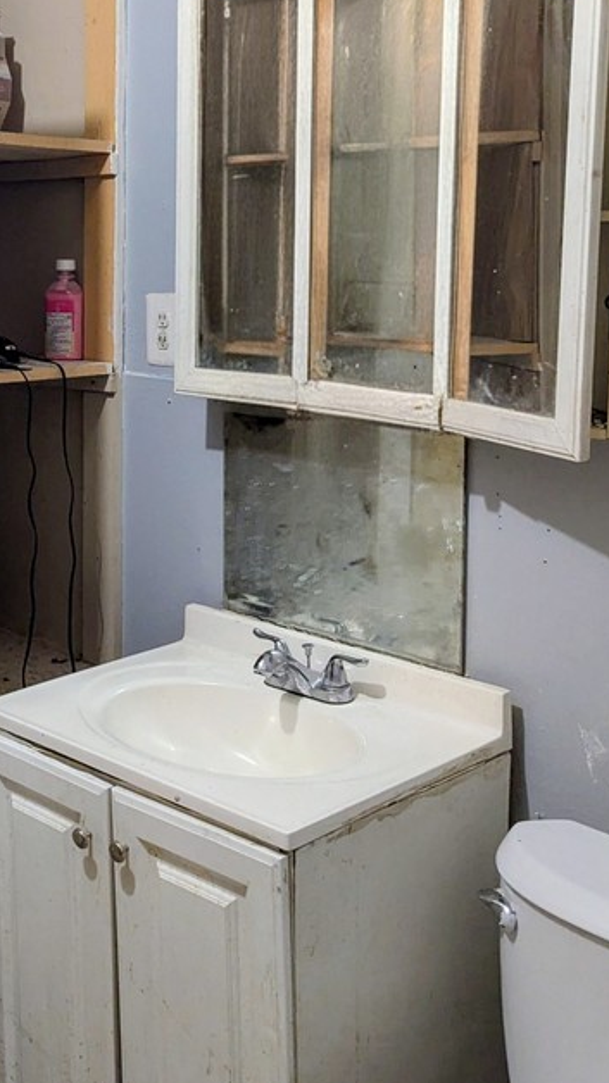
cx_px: 35
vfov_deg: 45.1
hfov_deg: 25.5
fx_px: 1293
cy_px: 412
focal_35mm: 45
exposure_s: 1/160
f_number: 1.85
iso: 1382
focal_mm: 6.81
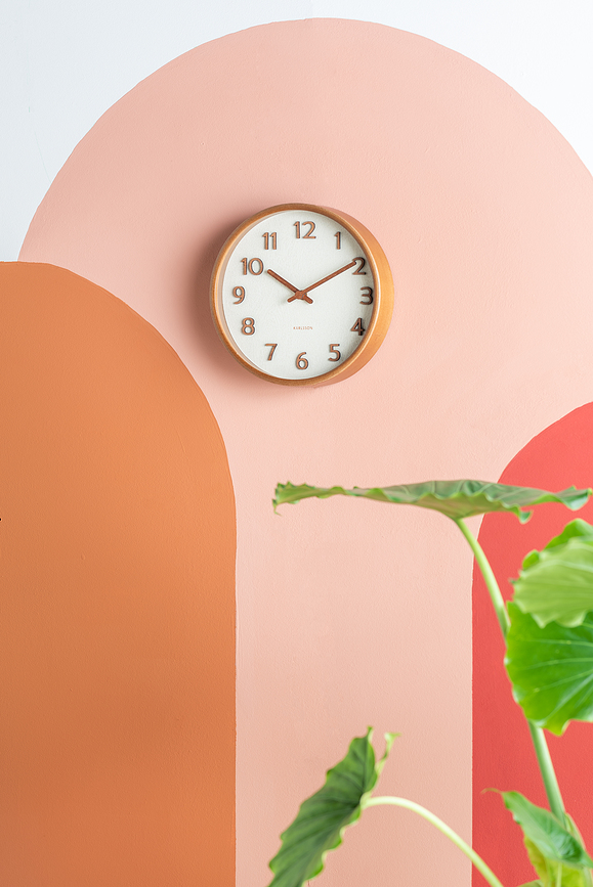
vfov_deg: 14.1
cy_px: 444
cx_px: 296
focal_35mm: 145
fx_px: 3578
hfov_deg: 9.5
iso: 50
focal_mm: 145
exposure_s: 1/100
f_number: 5.6
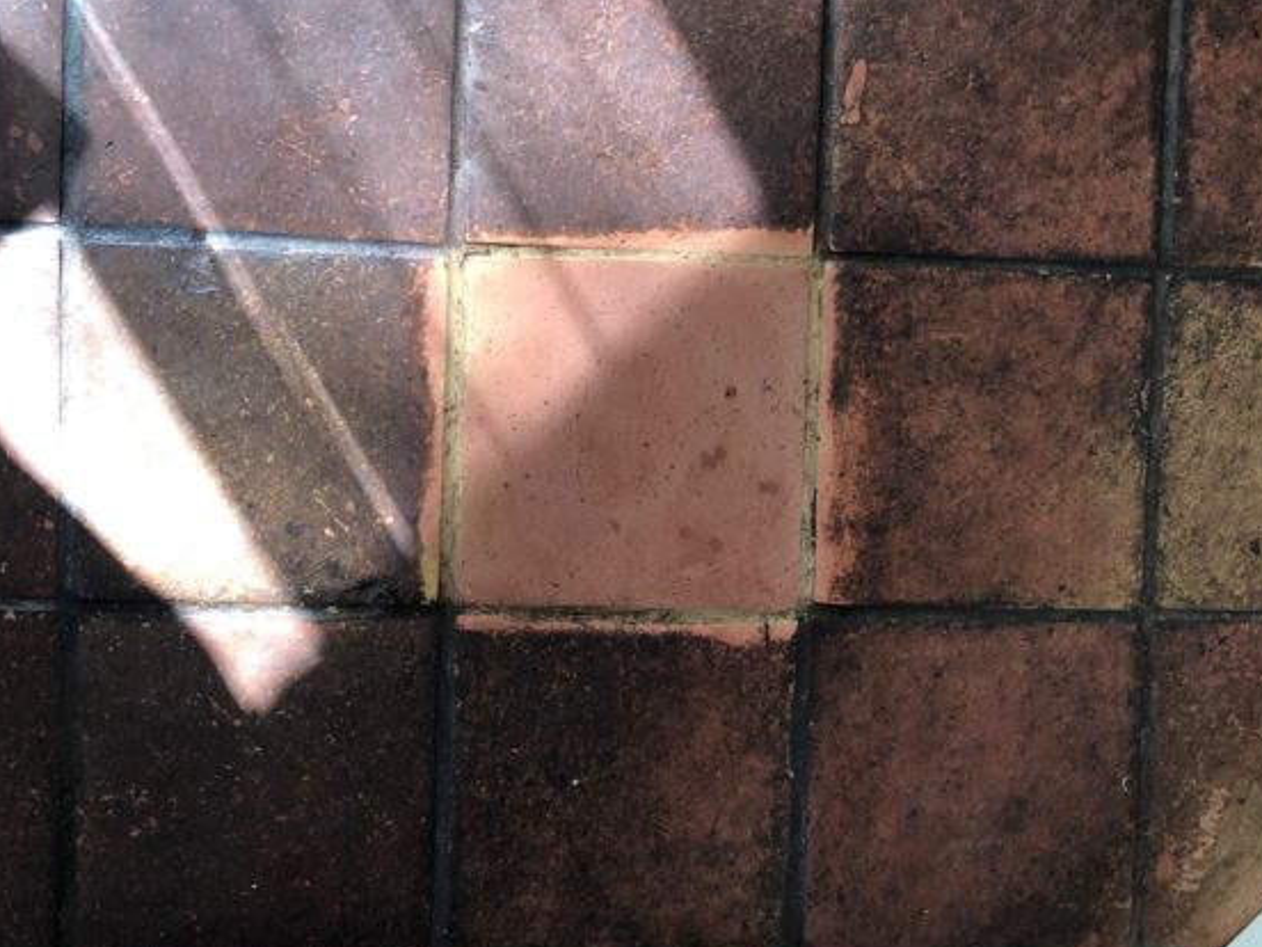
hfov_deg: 55.3
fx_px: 1203
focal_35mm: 33
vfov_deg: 42.9
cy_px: 441
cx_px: 647
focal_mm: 4
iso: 25
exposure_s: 1/33
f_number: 1.8
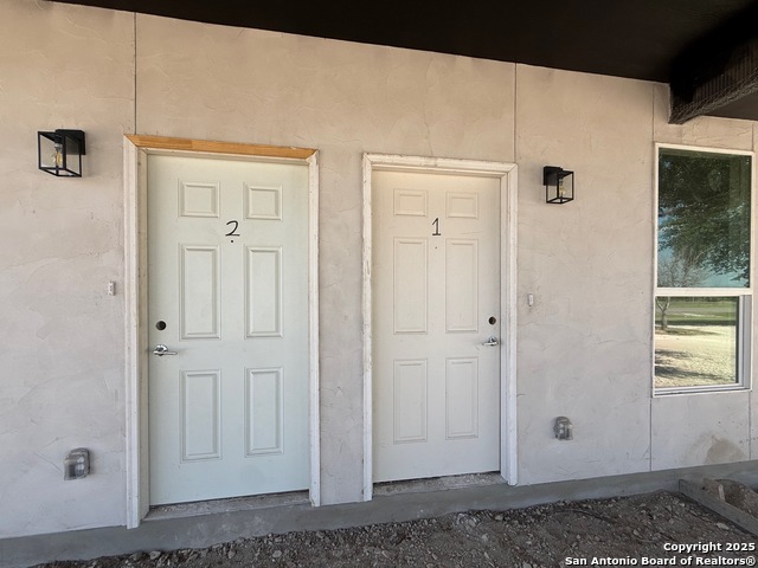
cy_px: 284
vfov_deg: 85.7
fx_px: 307
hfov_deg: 102.1
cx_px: 379
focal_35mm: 14
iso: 50
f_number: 2.2
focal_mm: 2.22
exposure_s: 1/549
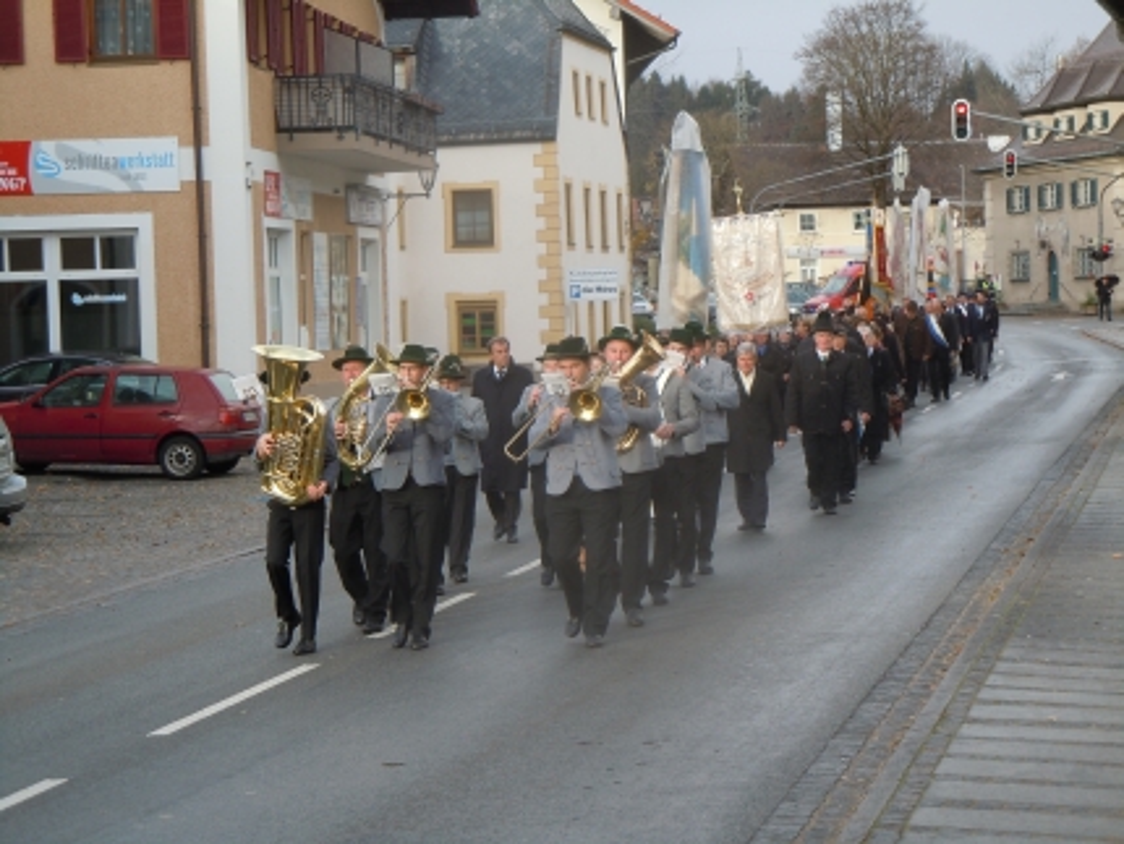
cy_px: 422
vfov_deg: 14.5
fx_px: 3314
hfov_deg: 19.3
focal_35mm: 102
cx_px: 562
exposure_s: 1/125
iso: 100
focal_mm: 18.3
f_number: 4.5
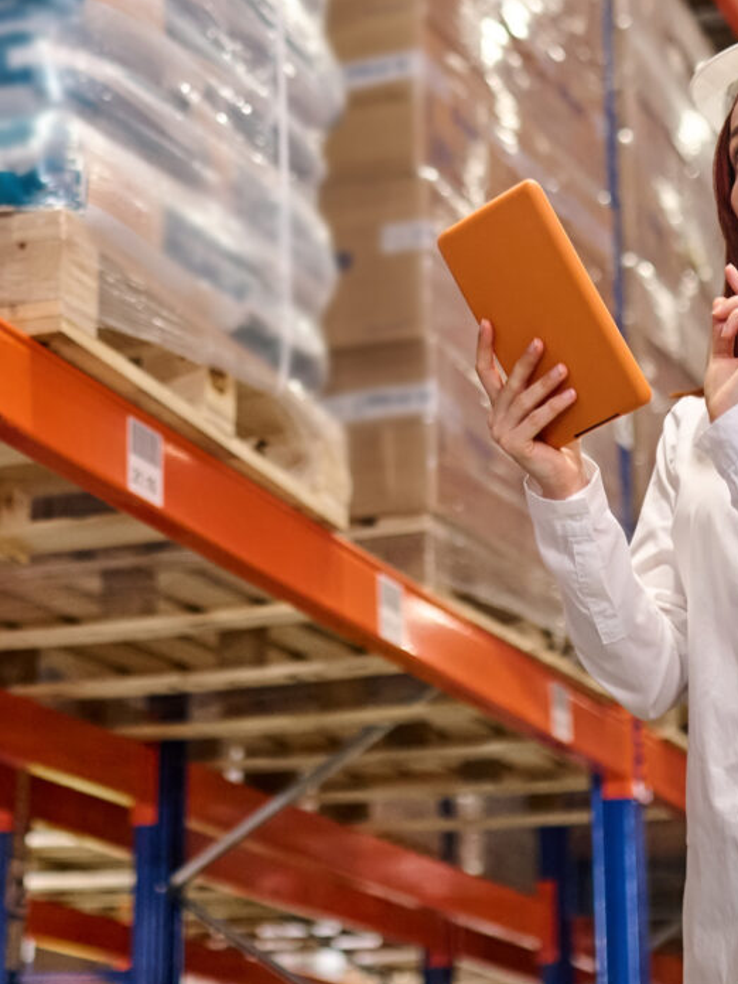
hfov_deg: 14.9
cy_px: 124
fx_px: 2814
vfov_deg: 19.5
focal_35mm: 99
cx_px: 215
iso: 640
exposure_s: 1/160
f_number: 2
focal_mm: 35
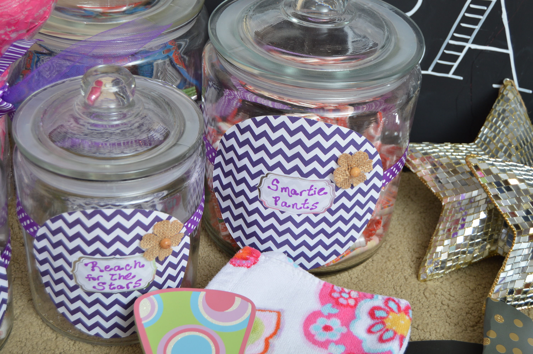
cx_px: 266
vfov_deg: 20.1
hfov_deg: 29.9
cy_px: 177
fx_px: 998
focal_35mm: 68
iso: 200
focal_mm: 45
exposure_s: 1/160
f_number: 5.3
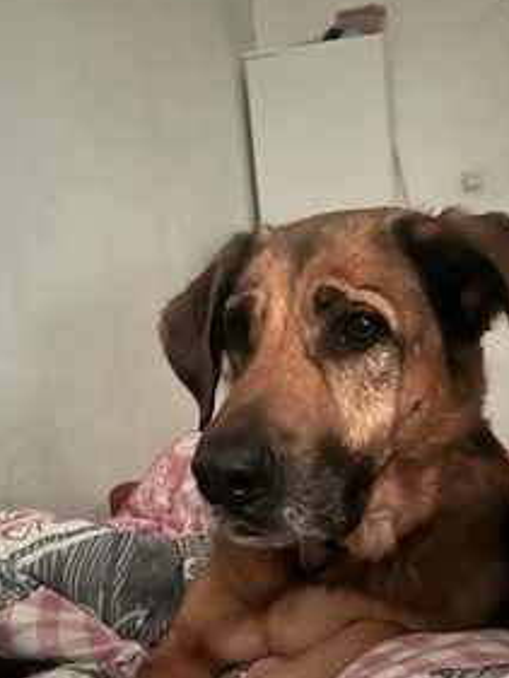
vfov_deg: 49.3
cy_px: 446
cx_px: 340
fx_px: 725
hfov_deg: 38.3
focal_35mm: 37
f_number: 1.5
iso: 800
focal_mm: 5.7
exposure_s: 1/9
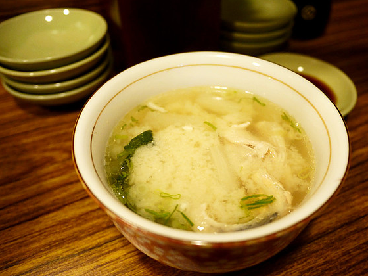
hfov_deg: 59.9
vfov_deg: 46.8
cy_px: 142
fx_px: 319
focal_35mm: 30
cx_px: 193
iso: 800
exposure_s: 1/30
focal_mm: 14
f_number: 2.5
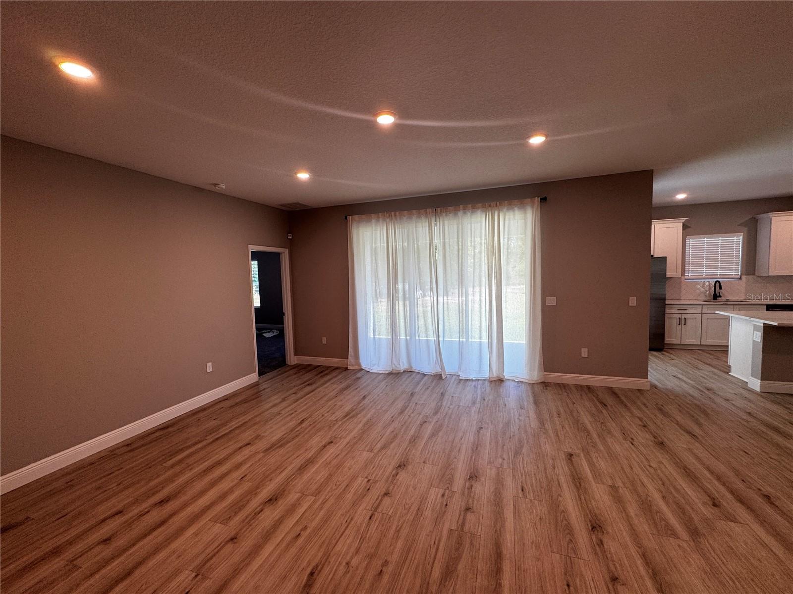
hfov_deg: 102.1
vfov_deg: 85.7
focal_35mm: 14
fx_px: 321
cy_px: 297
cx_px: 396
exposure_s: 1/120
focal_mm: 2.22
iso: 80
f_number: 2.2
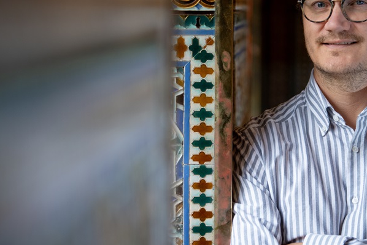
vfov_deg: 7.0
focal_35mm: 196
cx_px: 209
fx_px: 1997
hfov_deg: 10.5
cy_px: 112
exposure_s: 1/200
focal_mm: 122
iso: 800
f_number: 2.8
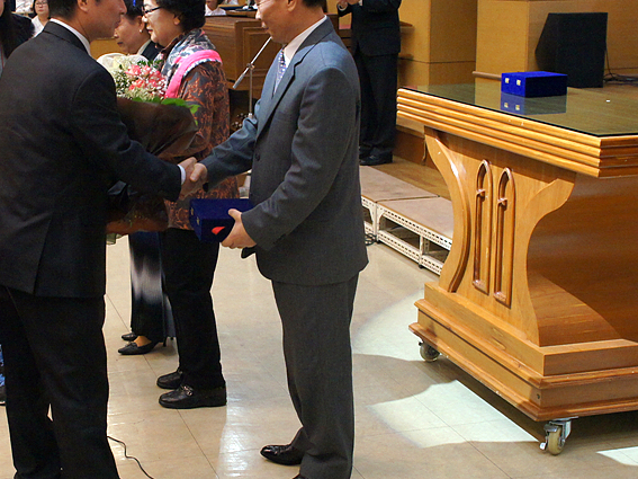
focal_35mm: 61
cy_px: 225
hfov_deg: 31.2
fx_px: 1124
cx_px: 168
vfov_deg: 24.0
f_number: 4.5
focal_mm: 24
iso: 3200
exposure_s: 1/100
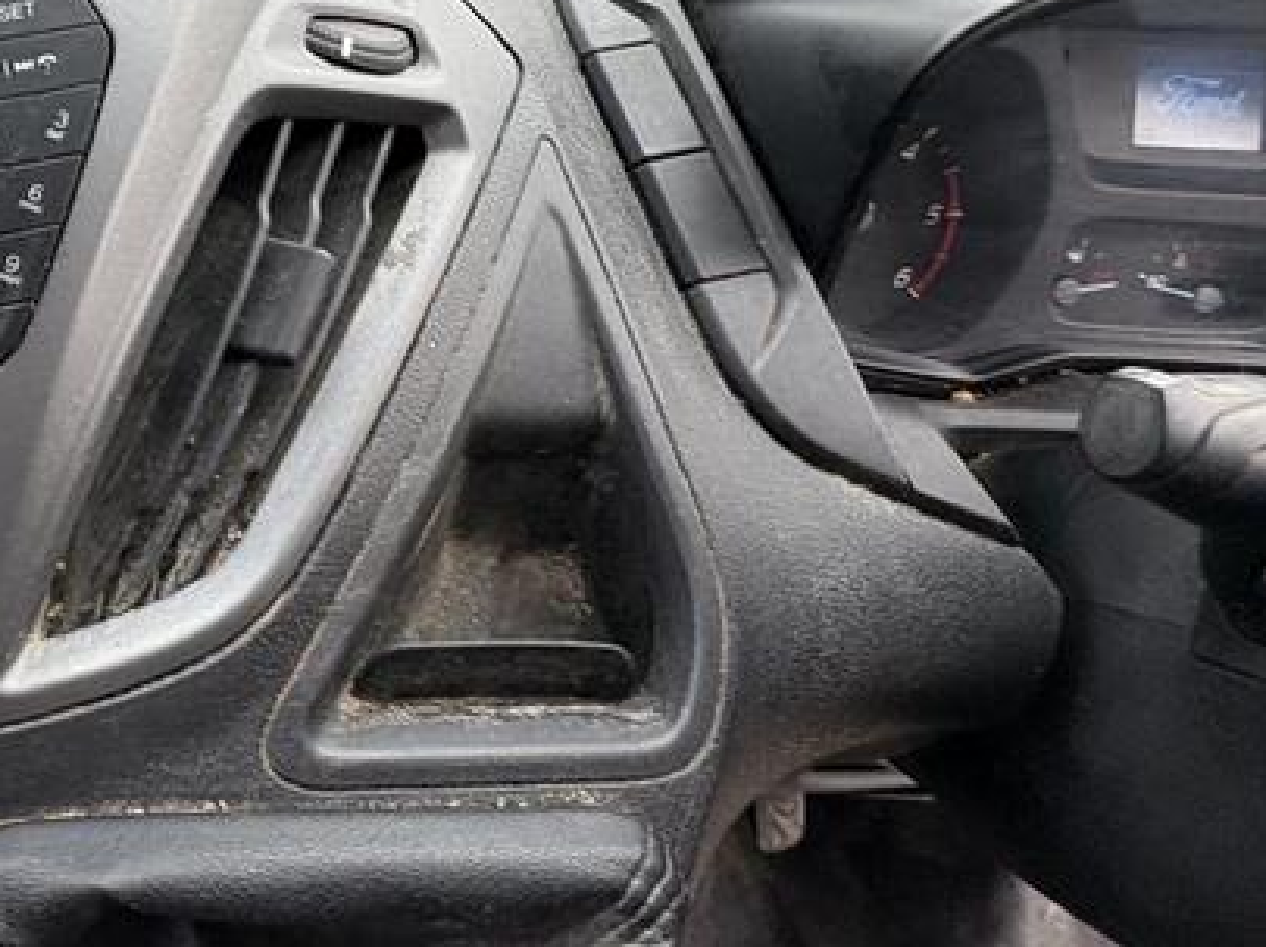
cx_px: 94
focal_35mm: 31
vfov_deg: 44.1
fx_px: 1133
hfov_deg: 50.7
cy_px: 250
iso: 160
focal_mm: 2.22
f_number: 2.2
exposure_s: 1/99
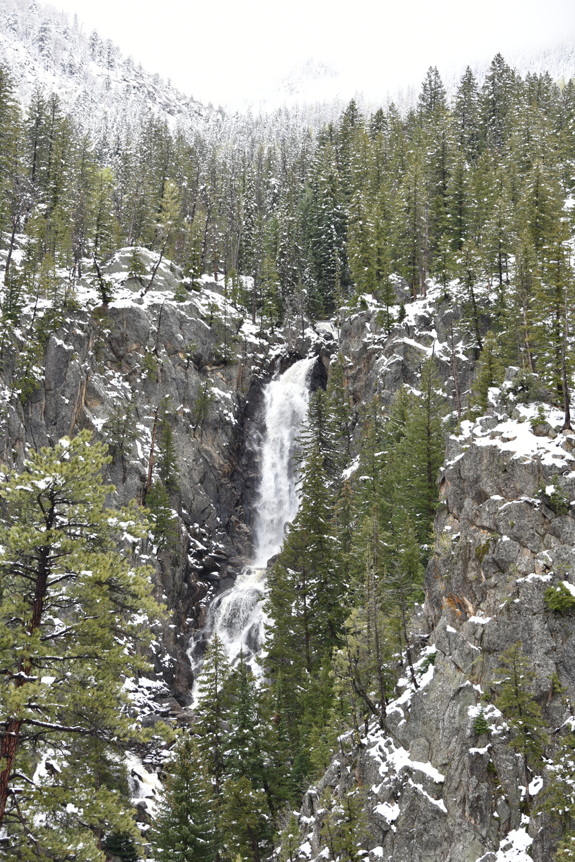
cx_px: 288
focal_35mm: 78
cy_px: 431
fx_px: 1868
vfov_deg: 26.0
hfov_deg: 17.5
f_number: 6.3
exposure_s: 1/160
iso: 100
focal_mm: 78
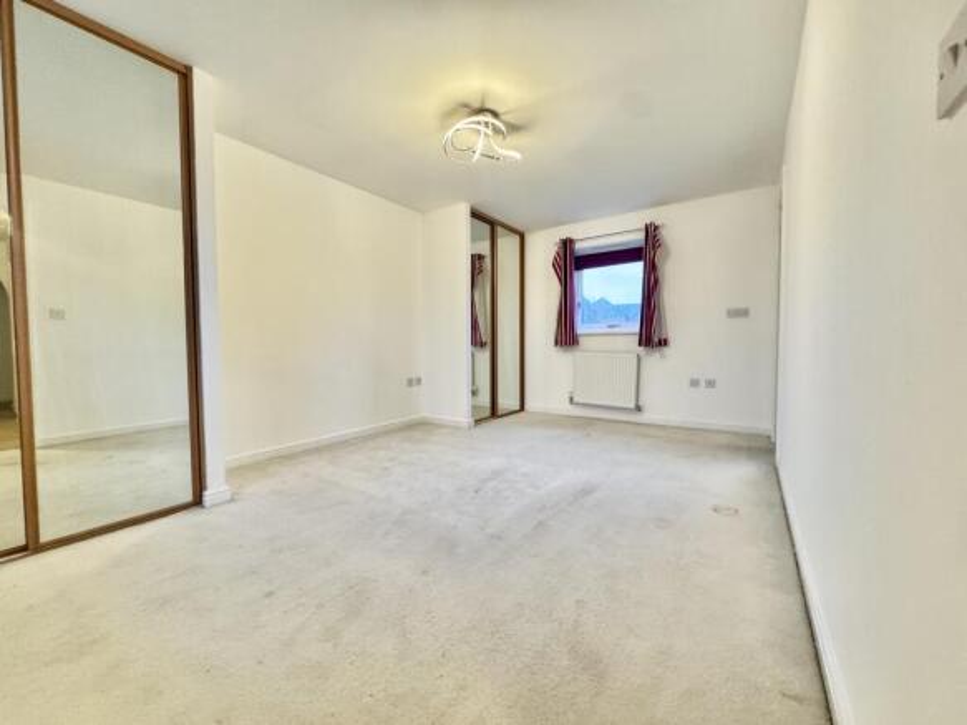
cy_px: 362
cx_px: 484
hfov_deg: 102.1
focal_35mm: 14
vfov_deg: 85.7
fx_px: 391
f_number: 2.2
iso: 640
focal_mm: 2.22
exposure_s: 1/50
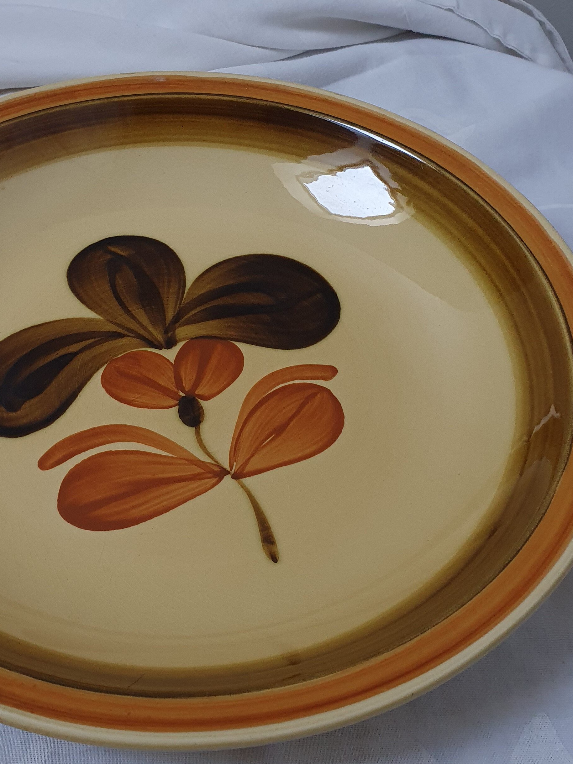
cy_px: 318
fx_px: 949
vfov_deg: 43.7
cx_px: 190
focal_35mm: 43
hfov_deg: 33.3
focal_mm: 4.32
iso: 250
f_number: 2.4
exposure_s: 1/50
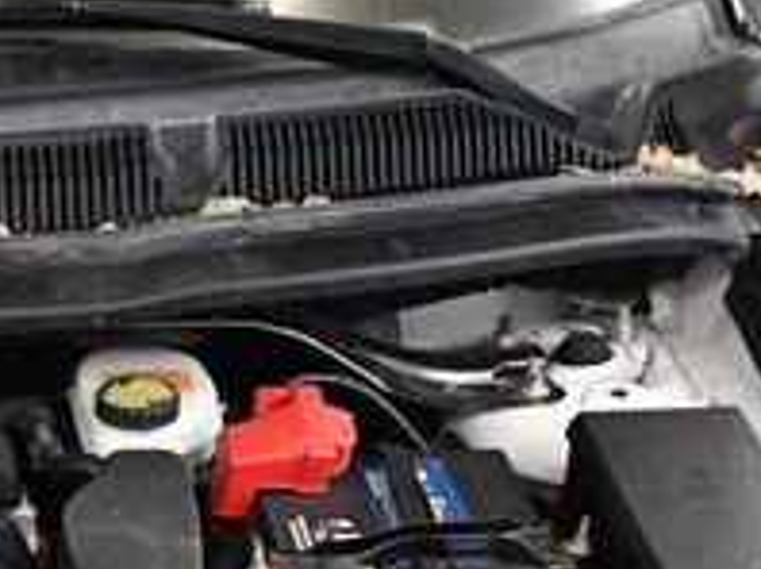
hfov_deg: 16.3
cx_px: -311
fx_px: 2459
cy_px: 723
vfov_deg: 12.8
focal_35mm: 112
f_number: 3.5
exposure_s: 1/125
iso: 2800
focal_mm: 18
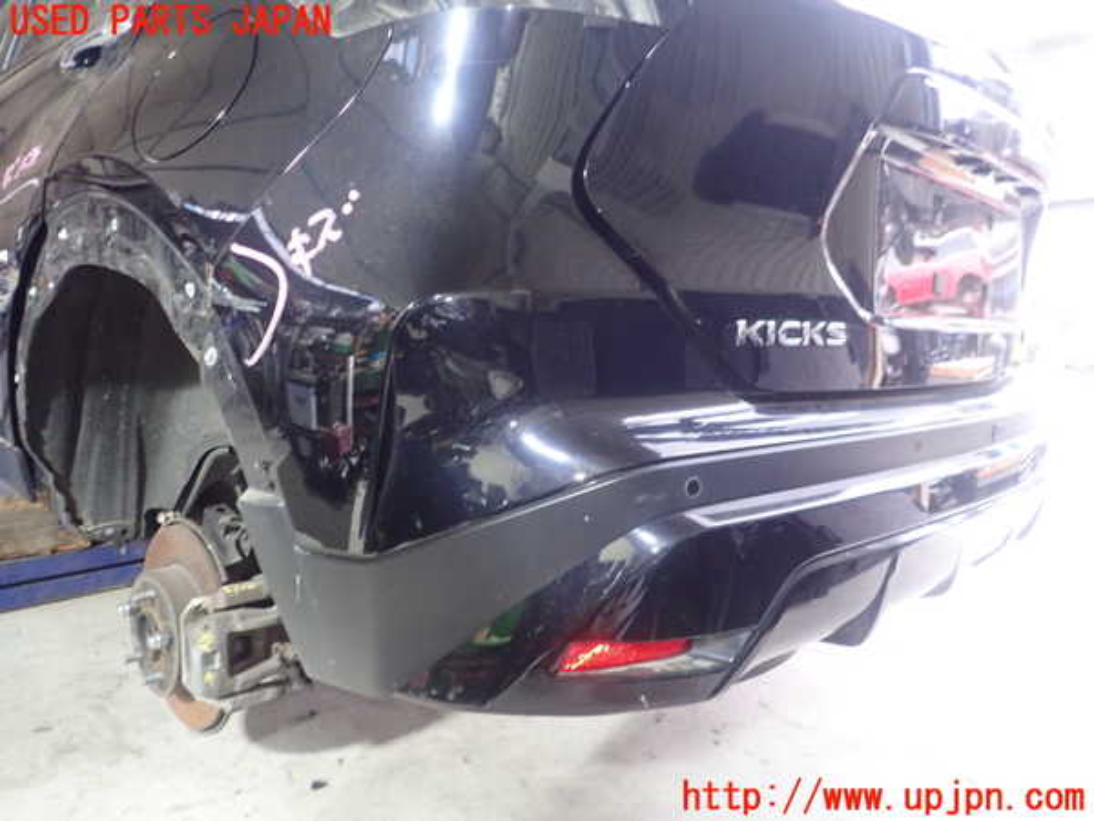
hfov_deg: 69.4
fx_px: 790
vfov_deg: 54.9
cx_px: 547
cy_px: 410
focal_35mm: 25
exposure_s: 1/20
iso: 800
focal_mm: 4.5
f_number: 2
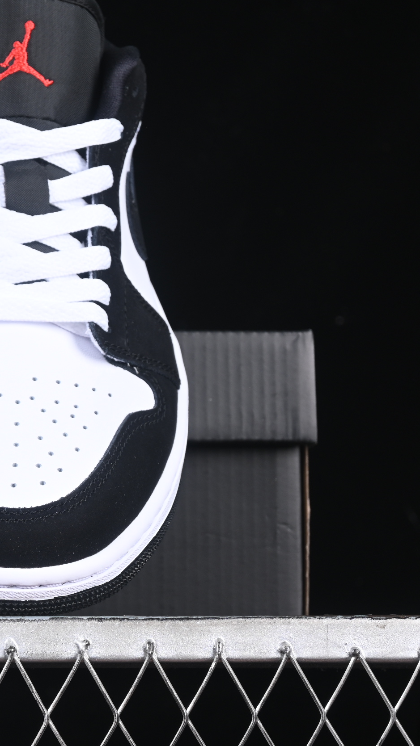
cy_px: 358
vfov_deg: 16.4
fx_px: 2594
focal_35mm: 131
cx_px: -114
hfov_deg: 9.1
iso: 160
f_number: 6.3
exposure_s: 1/80
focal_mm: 50
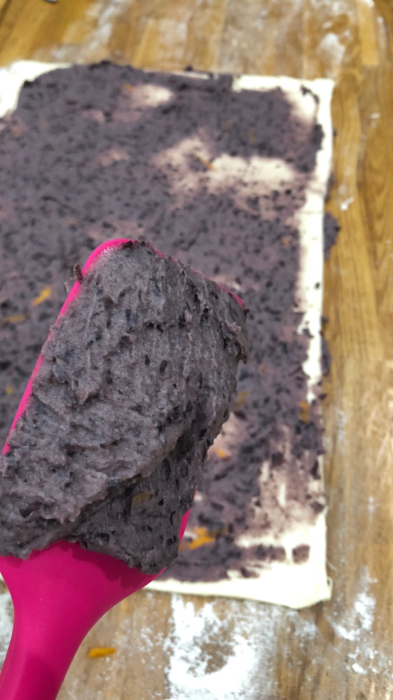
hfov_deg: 37.5
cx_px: 142
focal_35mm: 31
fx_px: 574
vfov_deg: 62.6
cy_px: 348
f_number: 1.8
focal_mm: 4
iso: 64
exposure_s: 1/15
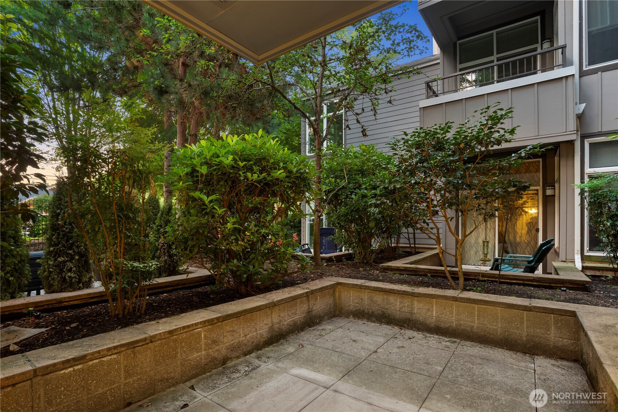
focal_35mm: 17
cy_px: 206
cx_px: 309
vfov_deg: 70.4
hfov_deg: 93.3
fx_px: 292
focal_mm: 17
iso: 640
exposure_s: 1.6
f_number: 8
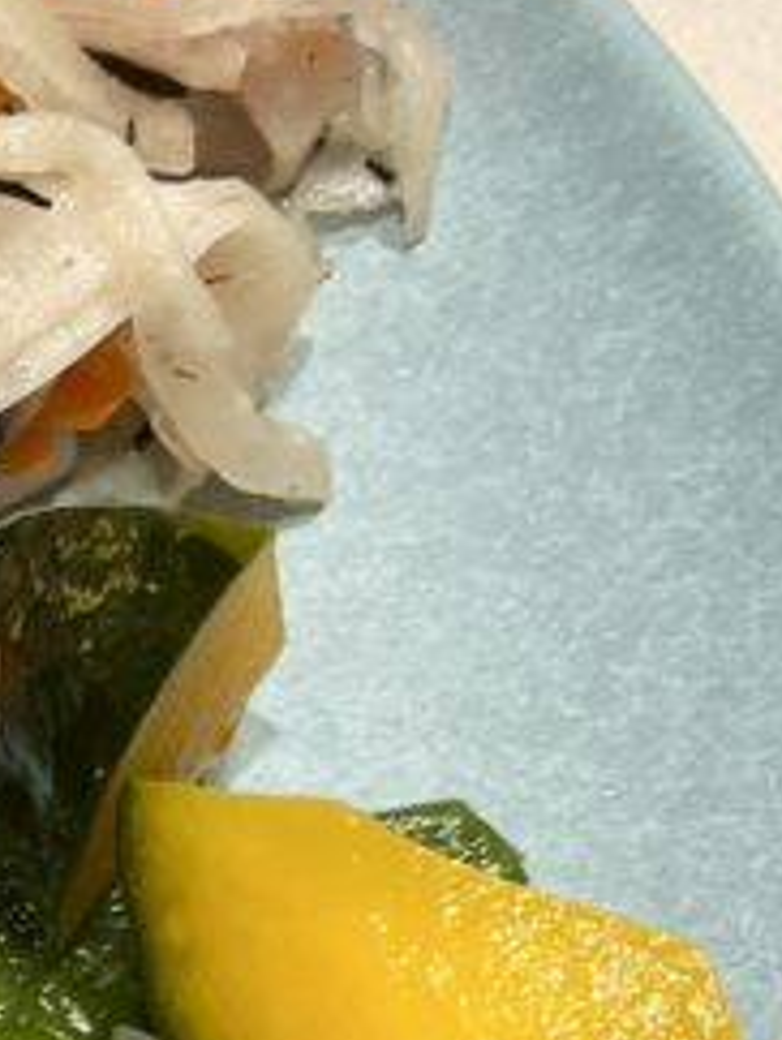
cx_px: -782
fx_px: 3307
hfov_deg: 12.0
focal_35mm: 110
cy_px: 1109
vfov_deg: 17.3
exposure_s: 1/60
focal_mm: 5.1
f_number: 1.6
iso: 80
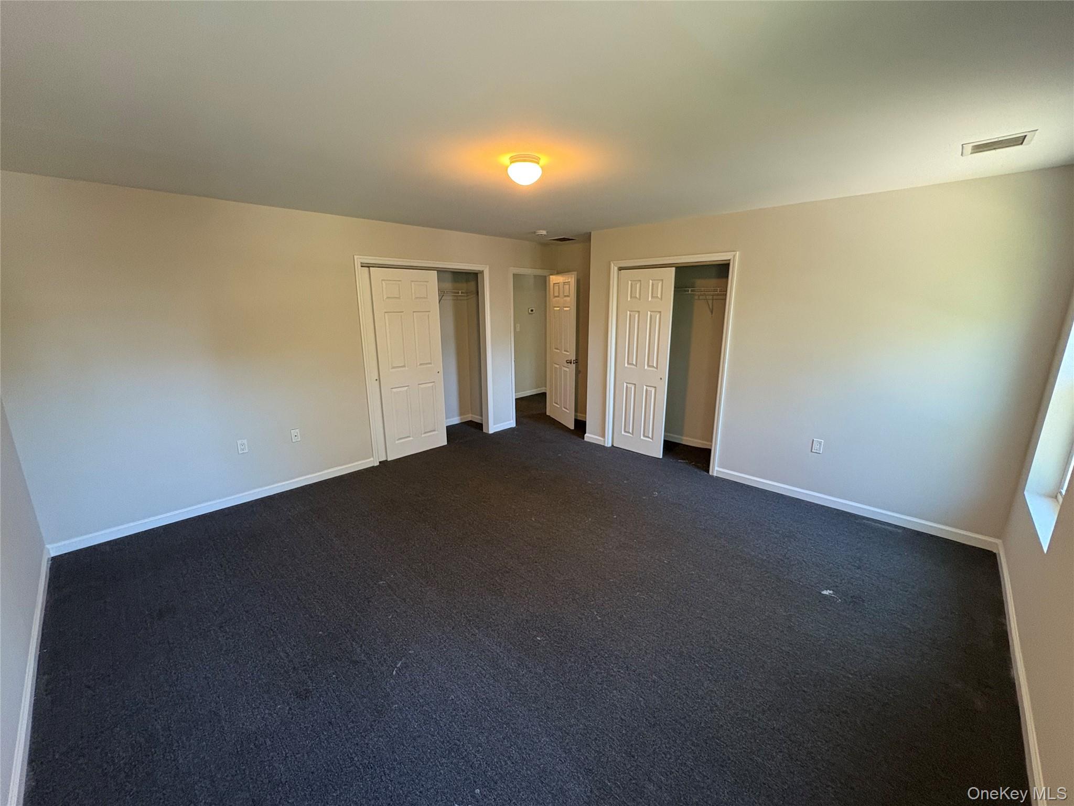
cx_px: 537
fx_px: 434
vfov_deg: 85.7
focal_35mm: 14
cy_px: 403
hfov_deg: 102.1
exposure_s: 1/60
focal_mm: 2.22
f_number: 2.2
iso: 320
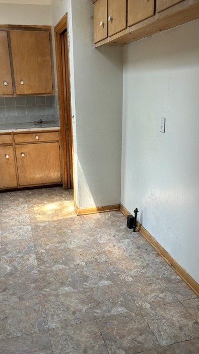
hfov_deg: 37.7
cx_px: 84
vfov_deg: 62.6
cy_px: 185
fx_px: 291
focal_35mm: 31
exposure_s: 1/121
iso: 80
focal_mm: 5.96
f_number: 1.6
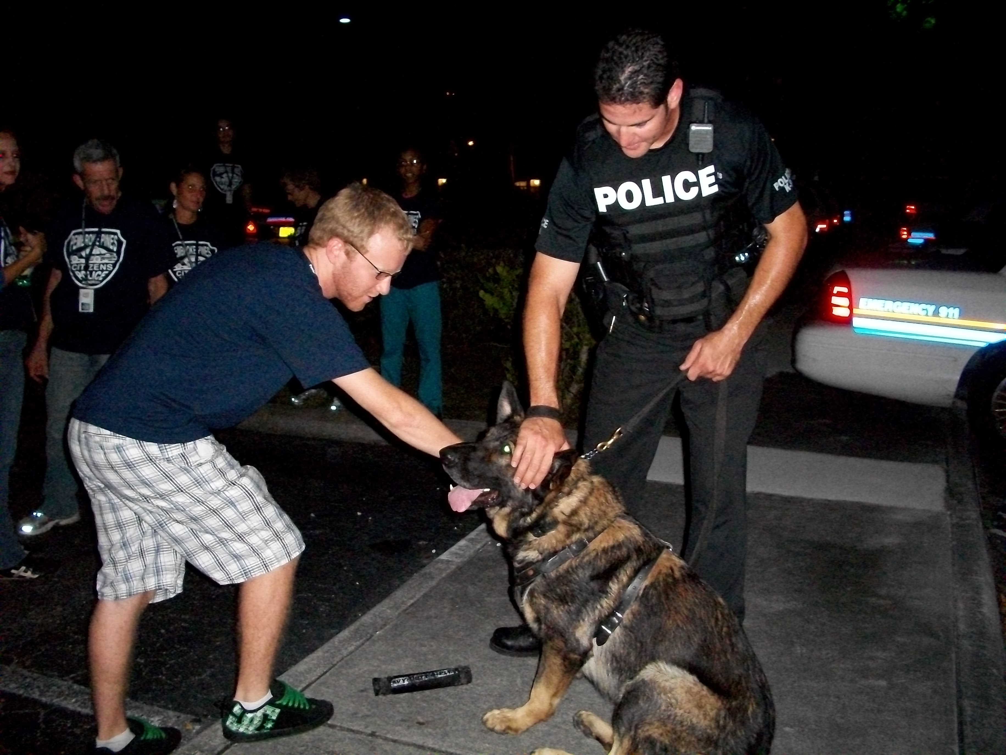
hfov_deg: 52.6
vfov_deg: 40.7
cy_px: 378
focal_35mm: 35
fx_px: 1017
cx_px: 503
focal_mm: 6.3
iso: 800
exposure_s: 1/60
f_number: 3.1
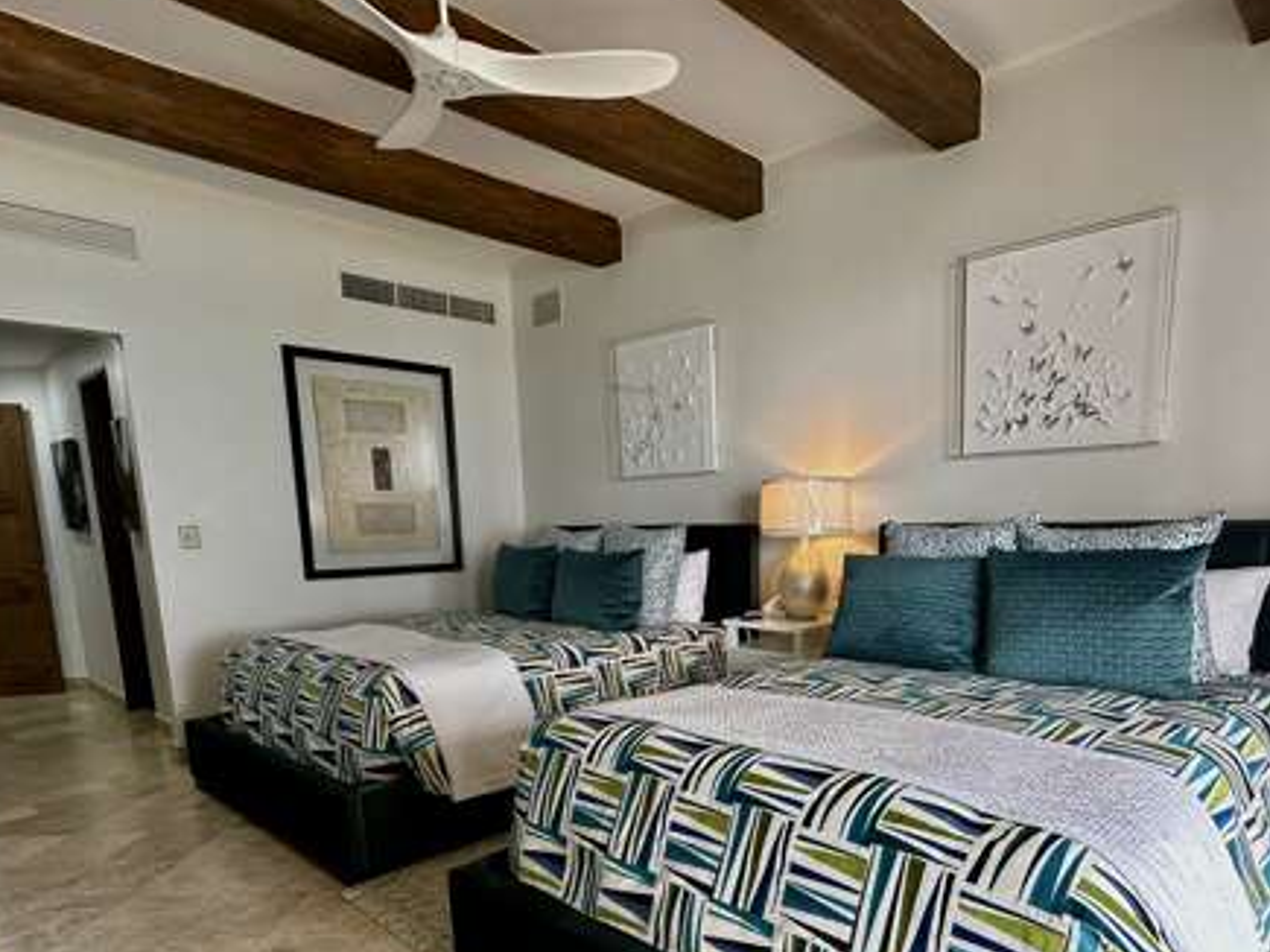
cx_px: 731
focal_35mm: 22
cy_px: 654
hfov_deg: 75.9
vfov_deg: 59.3
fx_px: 807
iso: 160
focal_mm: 2.22
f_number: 2.2
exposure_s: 1/99
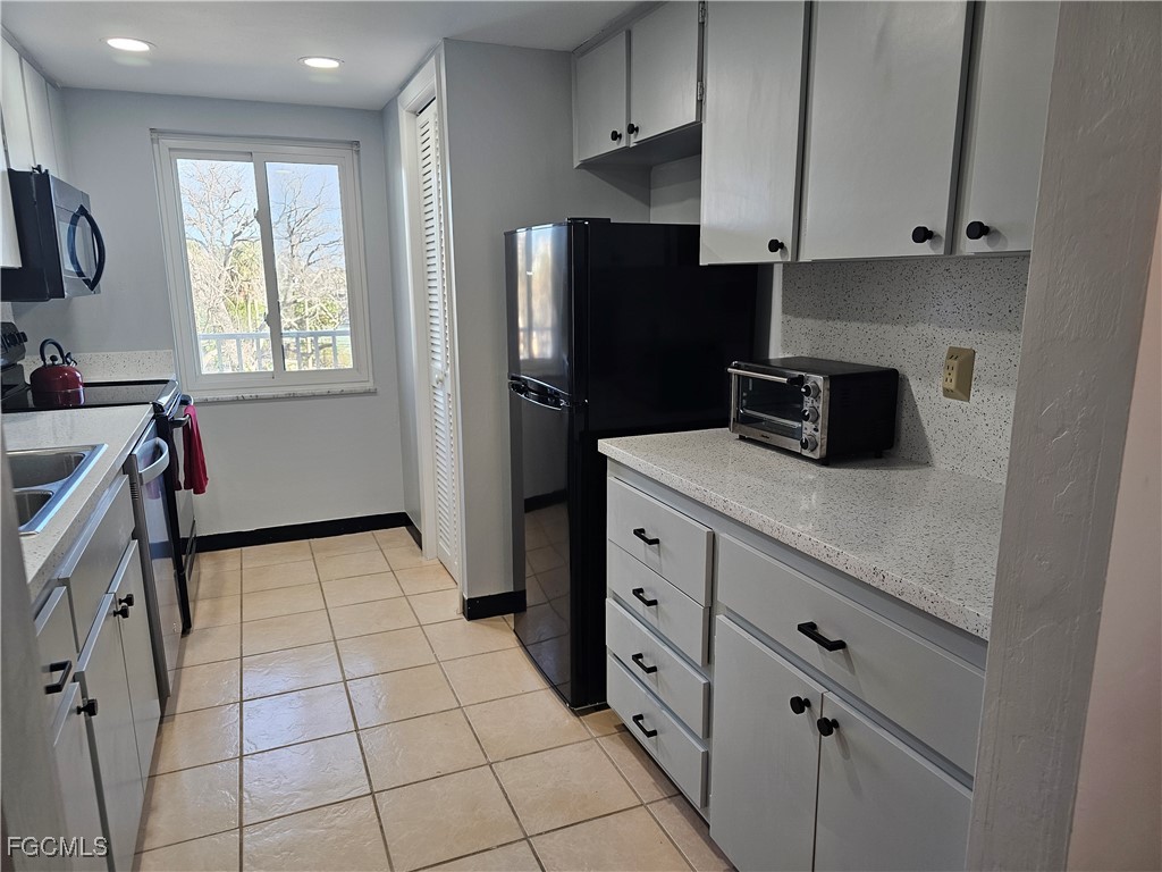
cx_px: 581
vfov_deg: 58.9
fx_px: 772
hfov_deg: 73.9
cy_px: 436
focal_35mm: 23
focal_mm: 6.3
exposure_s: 1/120
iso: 125
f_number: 1.7
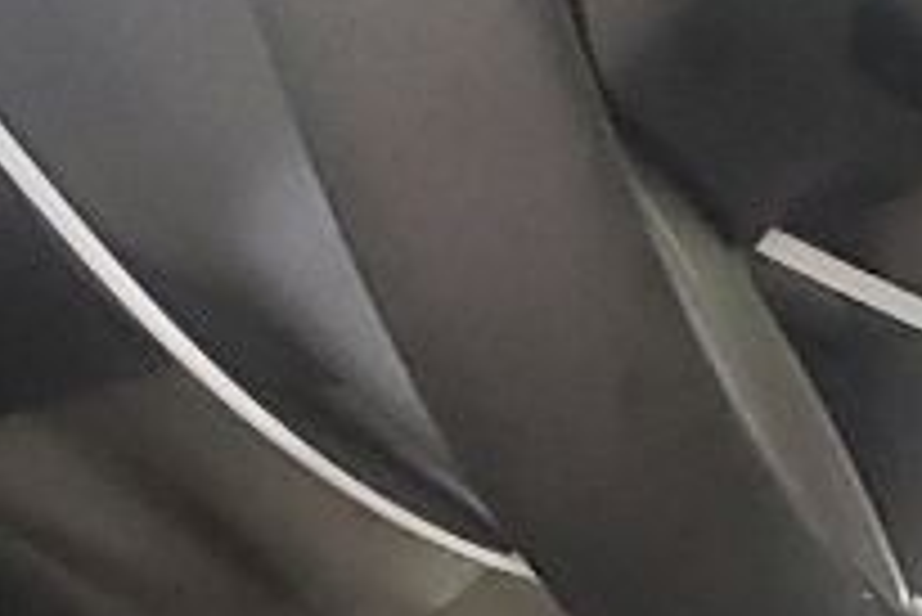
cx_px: 1435
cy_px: 1061
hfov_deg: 9.4
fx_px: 5408
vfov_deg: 6.4
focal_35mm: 211
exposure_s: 1/60.2
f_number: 1.5
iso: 323
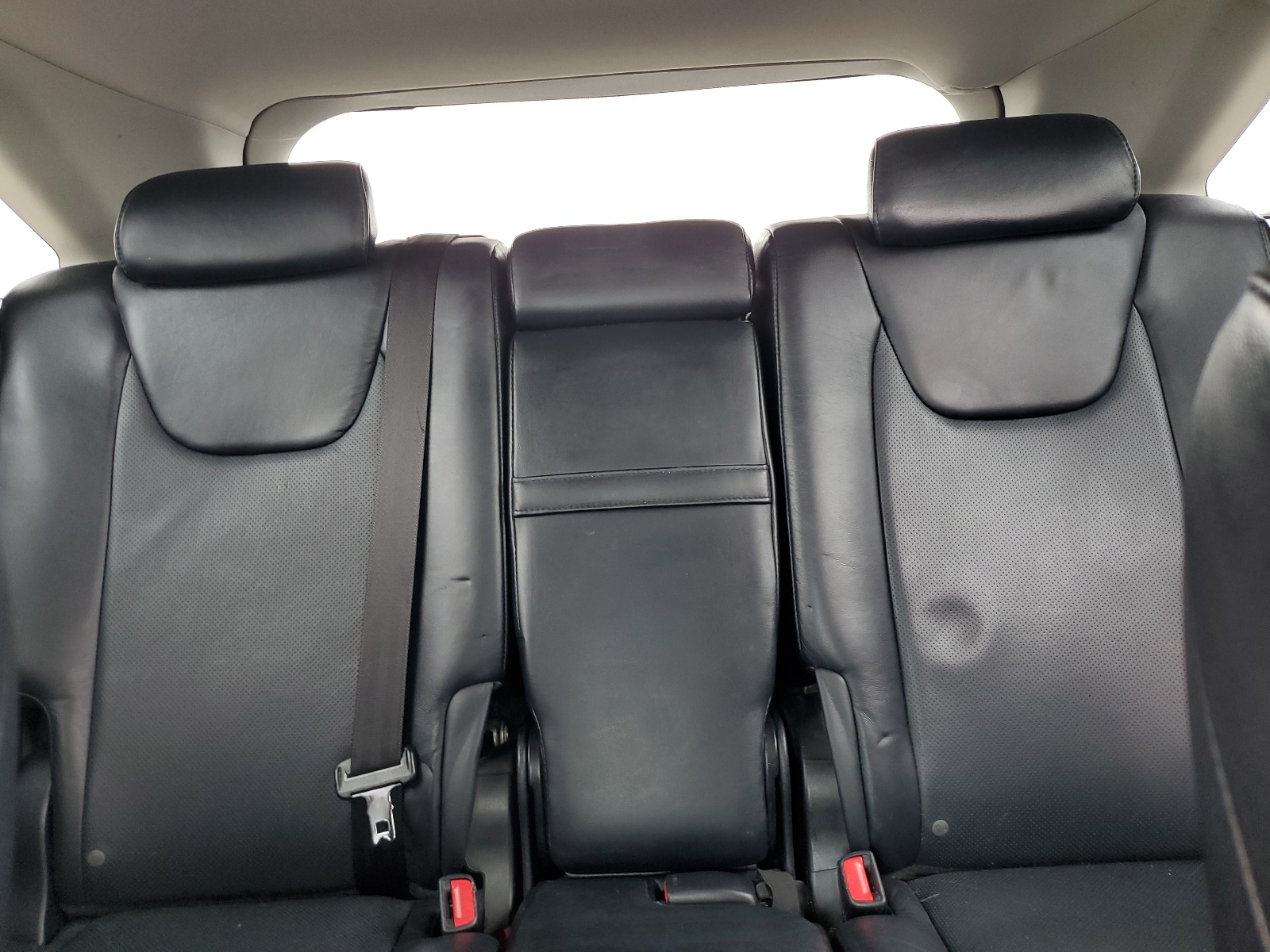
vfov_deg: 53.1
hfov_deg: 67.3
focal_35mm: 26
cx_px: 635
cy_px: 476
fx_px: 954
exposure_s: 1/60.2
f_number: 1.5
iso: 66
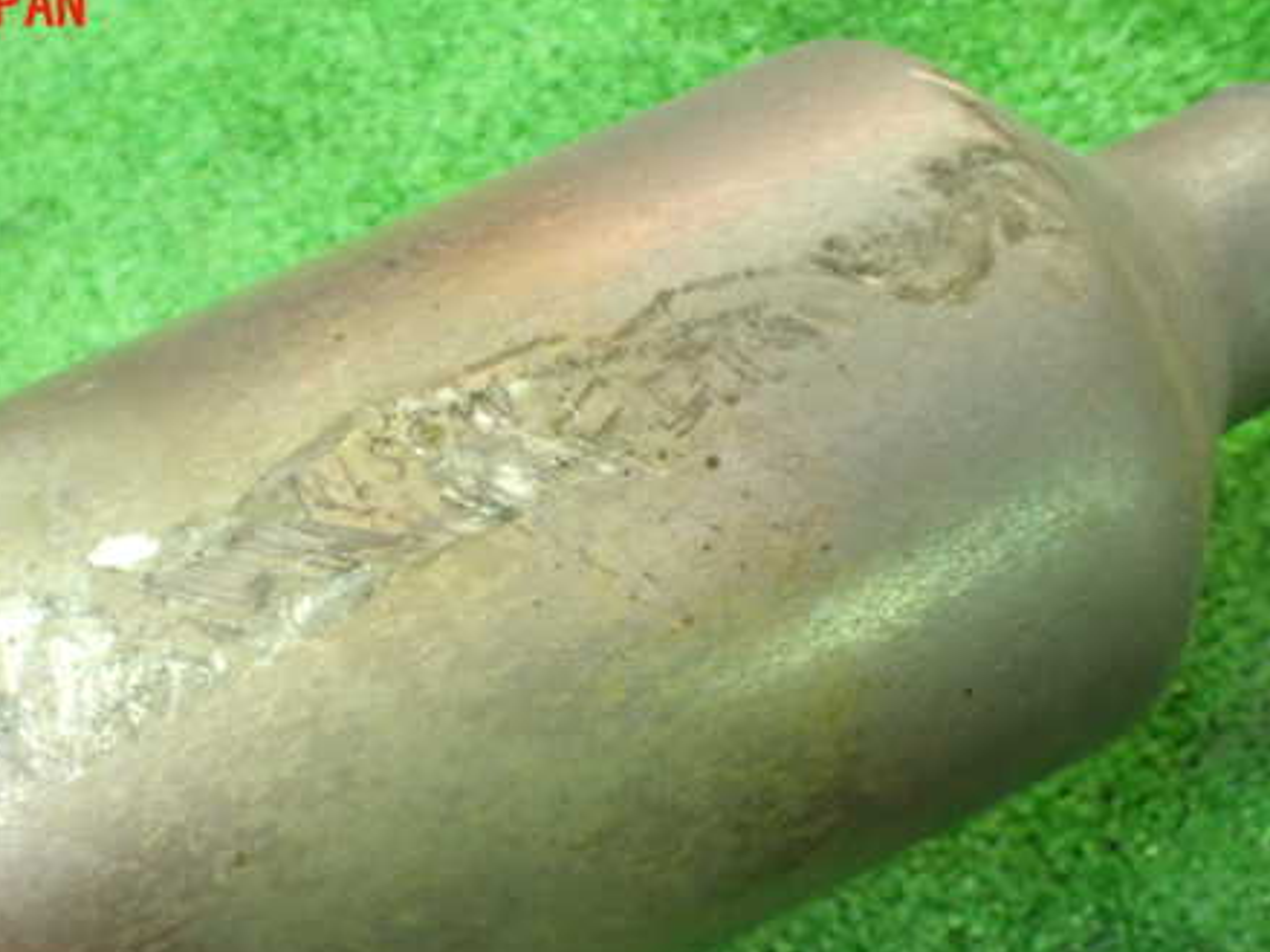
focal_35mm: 41
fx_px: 1504
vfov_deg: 34.8
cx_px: 428
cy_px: 622
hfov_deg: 45.1
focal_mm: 5.4
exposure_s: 1/30
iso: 1000
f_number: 2.3
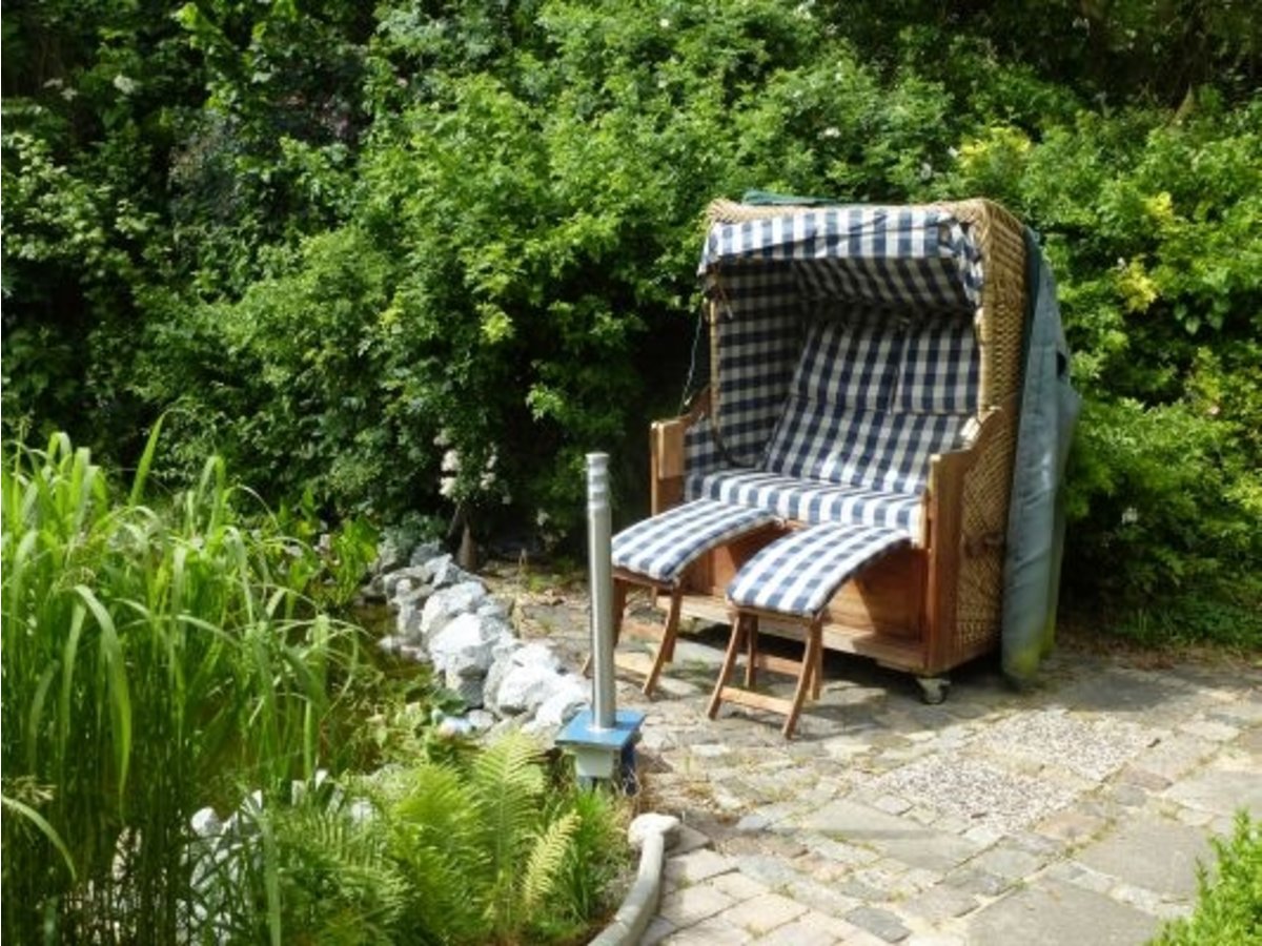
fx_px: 1312
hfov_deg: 51.4
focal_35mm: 36
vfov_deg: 39.7
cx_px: 631
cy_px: 473
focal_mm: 6.4
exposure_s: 1/320
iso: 100
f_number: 4
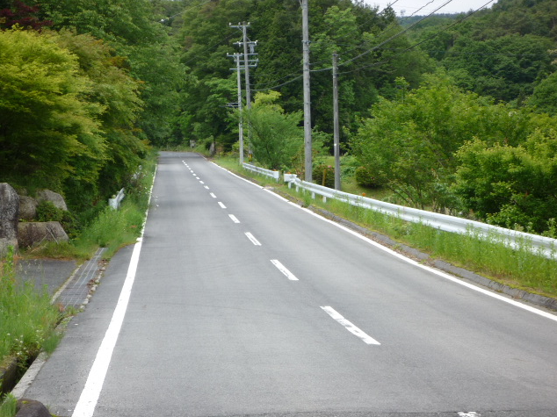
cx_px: 280
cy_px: 207
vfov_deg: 14.6
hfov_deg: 19.5
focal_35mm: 101
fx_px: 1625
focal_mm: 17.6
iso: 100
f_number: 5.6
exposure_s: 1/200
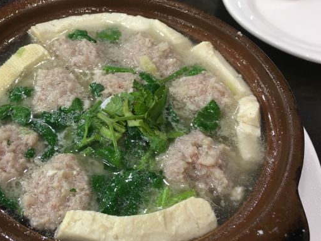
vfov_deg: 35.9
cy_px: 135
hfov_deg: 46.1
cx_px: 107
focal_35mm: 40
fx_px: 371
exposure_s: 1/33
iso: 100
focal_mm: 4.15
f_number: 2.2
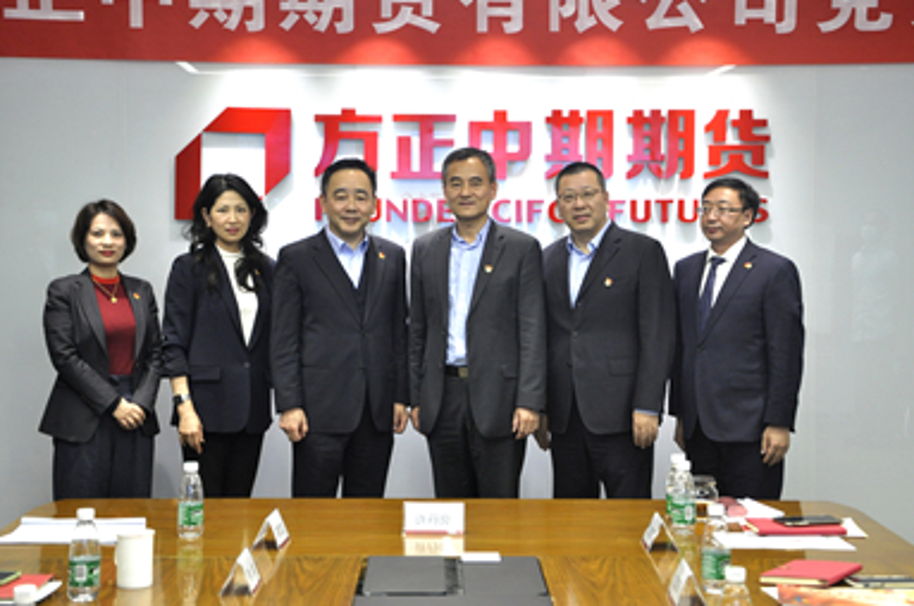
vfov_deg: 19.2
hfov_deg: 28.7
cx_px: 463
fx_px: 1787
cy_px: 295
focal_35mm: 71
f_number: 4.8
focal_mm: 45
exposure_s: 1/60
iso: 800
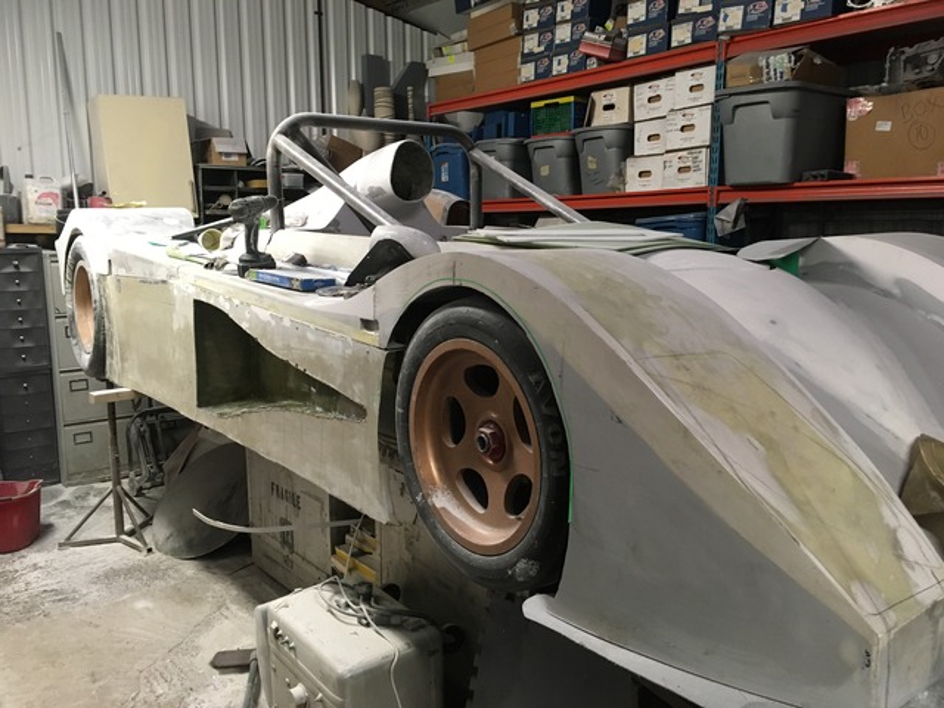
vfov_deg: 48.2
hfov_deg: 61.7
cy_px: 354
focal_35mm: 29
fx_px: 791
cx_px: 472
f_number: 2.2
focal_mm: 4.15
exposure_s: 1/33
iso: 200
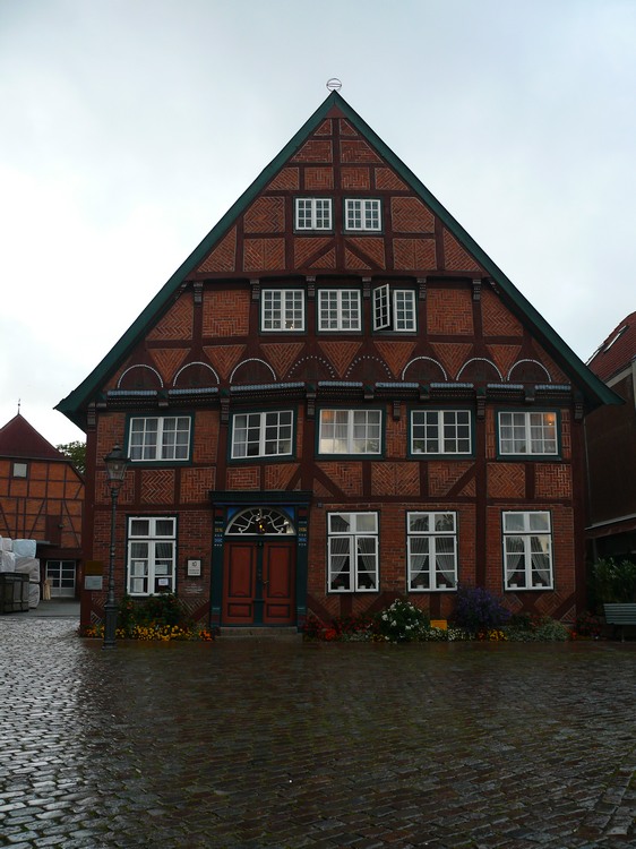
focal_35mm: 35
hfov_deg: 40.7
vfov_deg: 52.6
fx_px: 858
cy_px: 424
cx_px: 318
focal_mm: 7.4
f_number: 3.6
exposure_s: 1/100
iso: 100
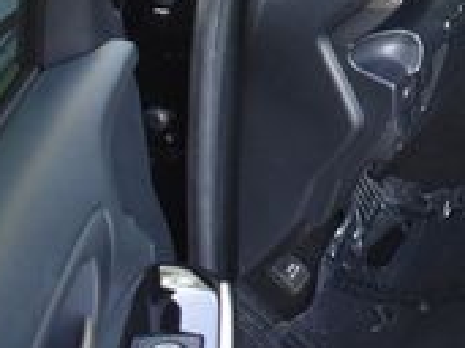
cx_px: 661
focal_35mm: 97
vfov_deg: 14.5
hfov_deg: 18.4
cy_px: -132
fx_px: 1302
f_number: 3.5
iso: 800
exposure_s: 1/250
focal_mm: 18
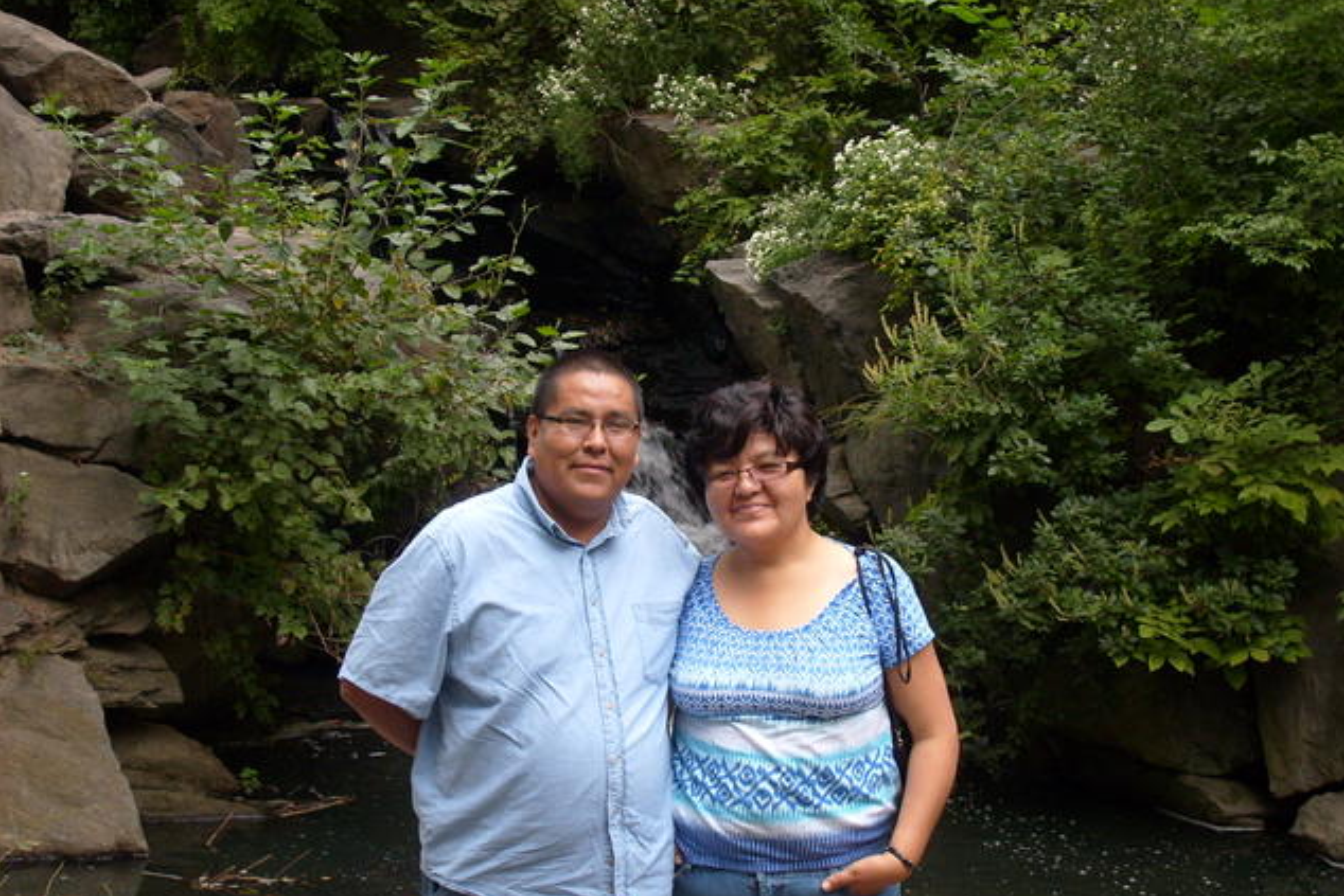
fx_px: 2390
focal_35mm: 64
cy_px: 504
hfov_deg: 31.4
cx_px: 674
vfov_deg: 21.2
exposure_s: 1/60
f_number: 3.6
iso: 80
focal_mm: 10.3
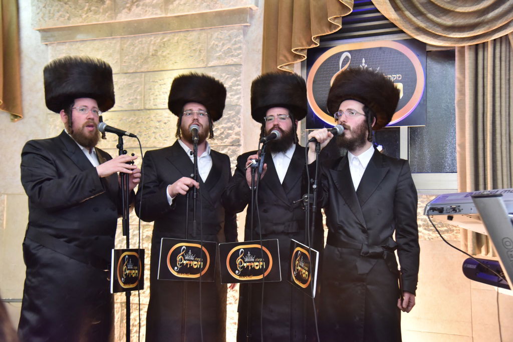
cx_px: 256
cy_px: 171
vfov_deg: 33.4
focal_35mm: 40
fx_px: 570
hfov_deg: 48.5
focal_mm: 40
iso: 2000
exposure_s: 1/250
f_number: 4
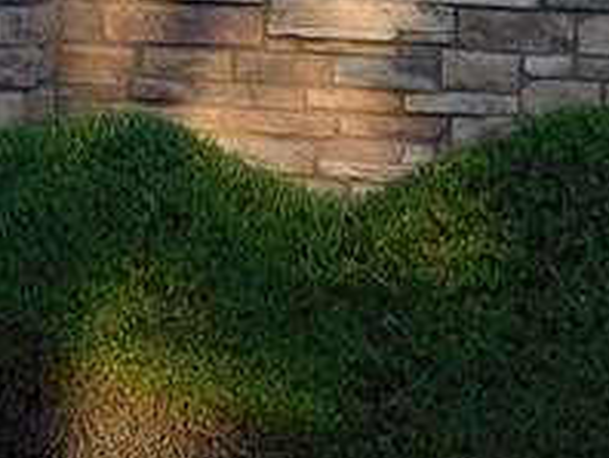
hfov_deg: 10.6
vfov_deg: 7.5
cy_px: -649
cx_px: 68
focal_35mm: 186
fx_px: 3276
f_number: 3.5
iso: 125
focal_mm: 6.3
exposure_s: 1/200
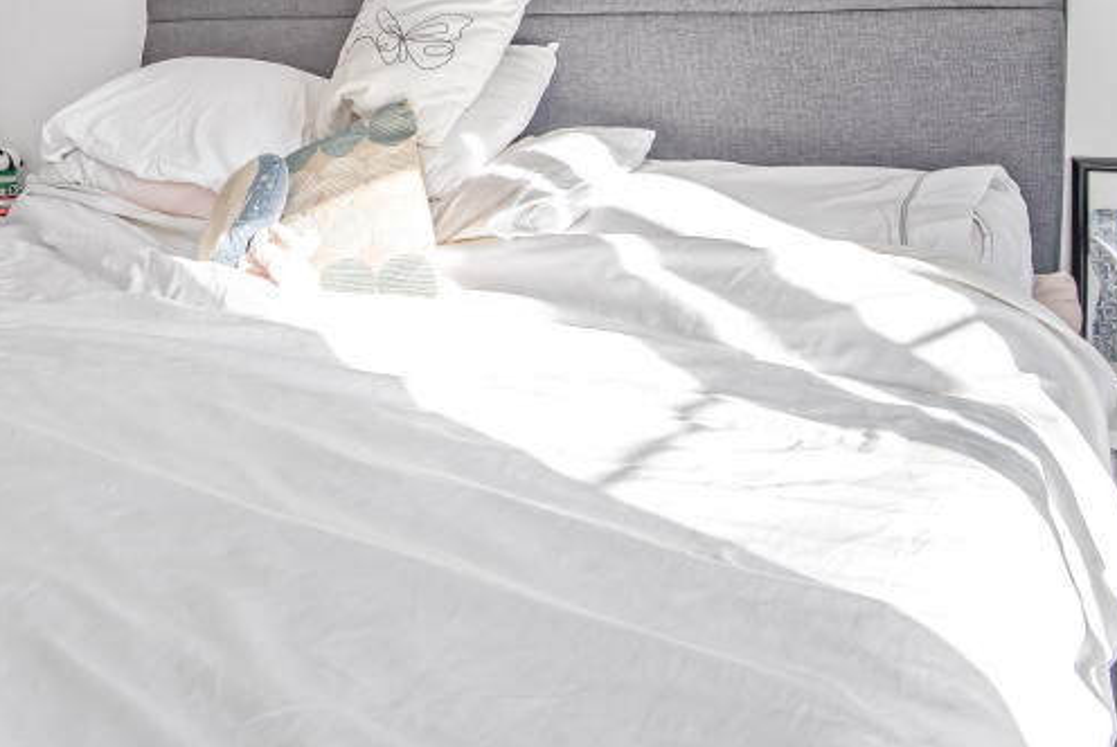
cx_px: 173
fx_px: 1025
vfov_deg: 37.2
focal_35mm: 33
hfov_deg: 52.2
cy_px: 61
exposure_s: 1/60
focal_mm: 16
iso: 100
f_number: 7.1
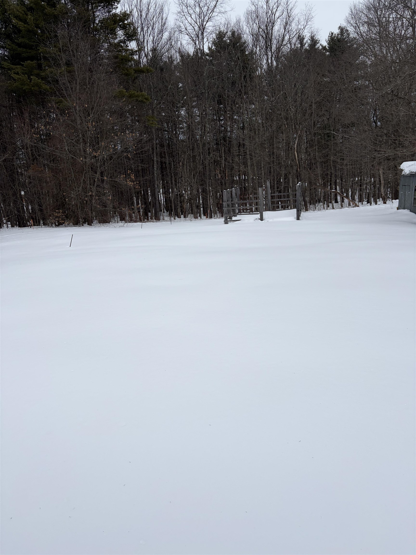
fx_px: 417
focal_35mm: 26
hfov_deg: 53.1
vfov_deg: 67.3
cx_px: 208
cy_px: 278
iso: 50
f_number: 1.6
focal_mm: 5.96
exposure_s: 1/2639
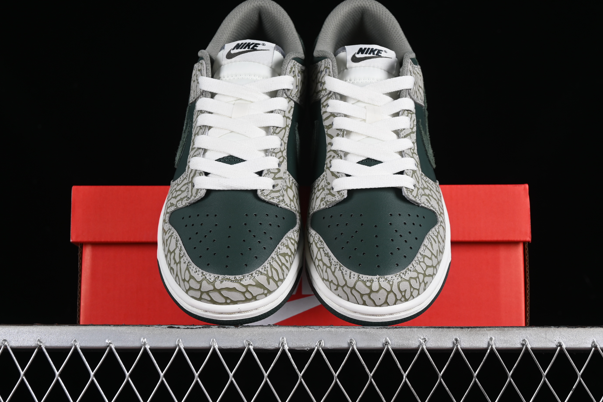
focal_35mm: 76
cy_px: 200
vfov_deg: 18.0
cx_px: 301
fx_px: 1273
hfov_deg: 26.6
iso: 160
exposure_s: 1/60
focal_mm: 50
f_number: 7.1
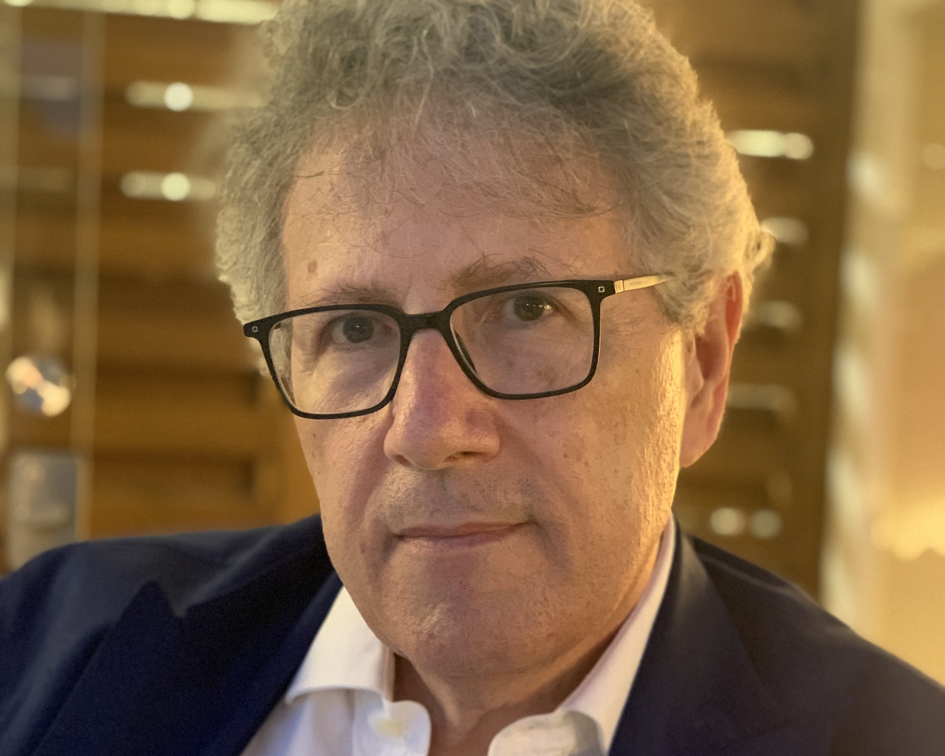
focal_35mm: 68
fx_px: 1902
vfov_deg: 22.2
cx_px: 472
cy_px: 585
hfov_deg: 27.9
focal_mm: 6
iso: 640
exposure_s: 1/25
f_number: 2.4
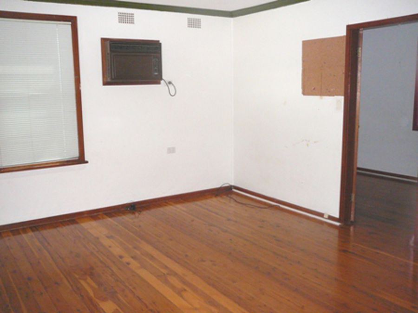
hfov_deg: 52.6
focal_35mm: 35
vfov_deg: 40.7
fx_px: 423
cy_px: 156
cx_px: 209
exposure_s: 1/30
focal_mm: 5.2
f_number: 2.8
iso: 320
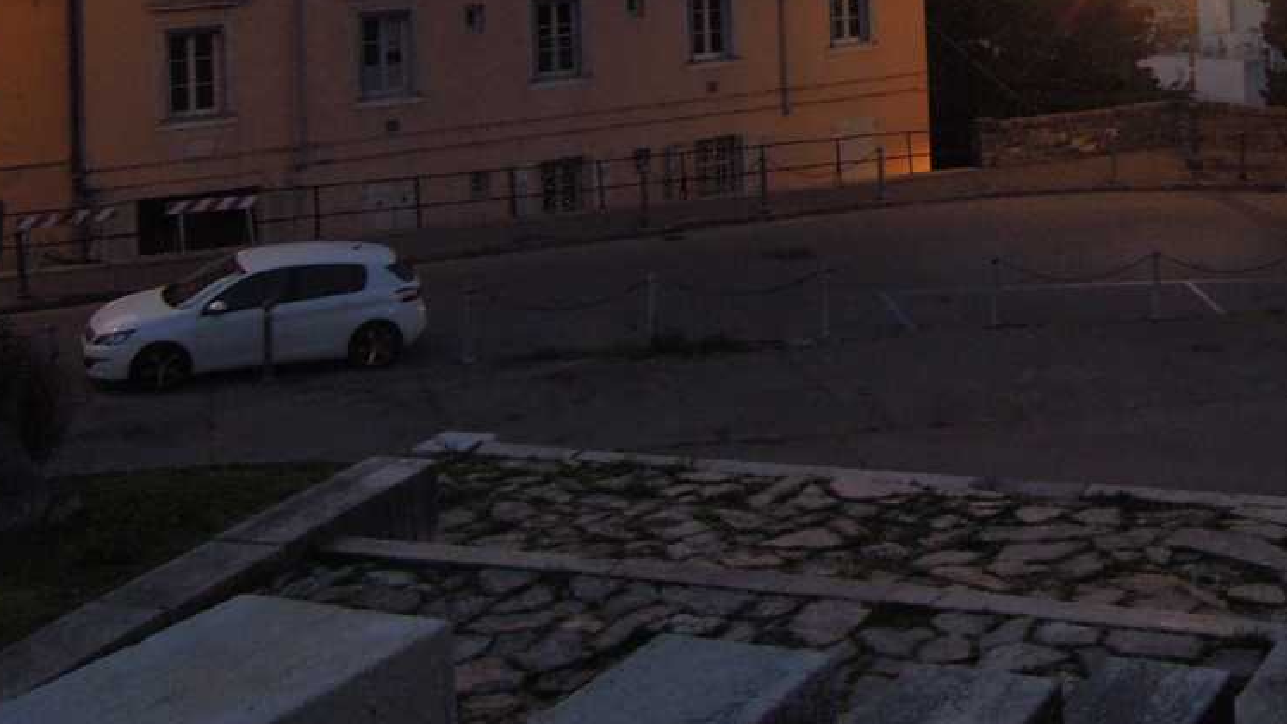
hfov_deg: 35.9
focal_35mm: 56
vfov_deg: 19.7
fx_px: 1911
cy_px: -228
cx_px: 1051
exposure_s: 1/30
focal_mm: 4.3
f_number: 2.8
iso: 280
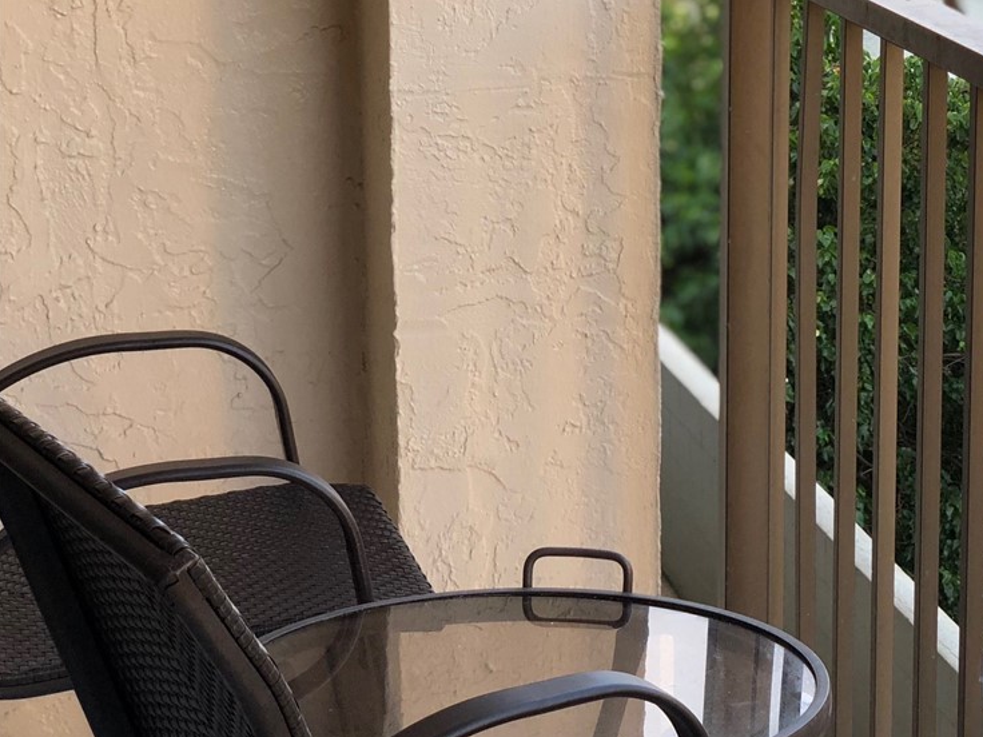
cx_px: 1066
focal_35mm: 113
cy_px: 307
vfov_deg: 13.1
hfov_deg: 16.9
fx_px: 3209
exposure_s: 1/60
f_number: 2.4
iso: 20
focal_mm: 6
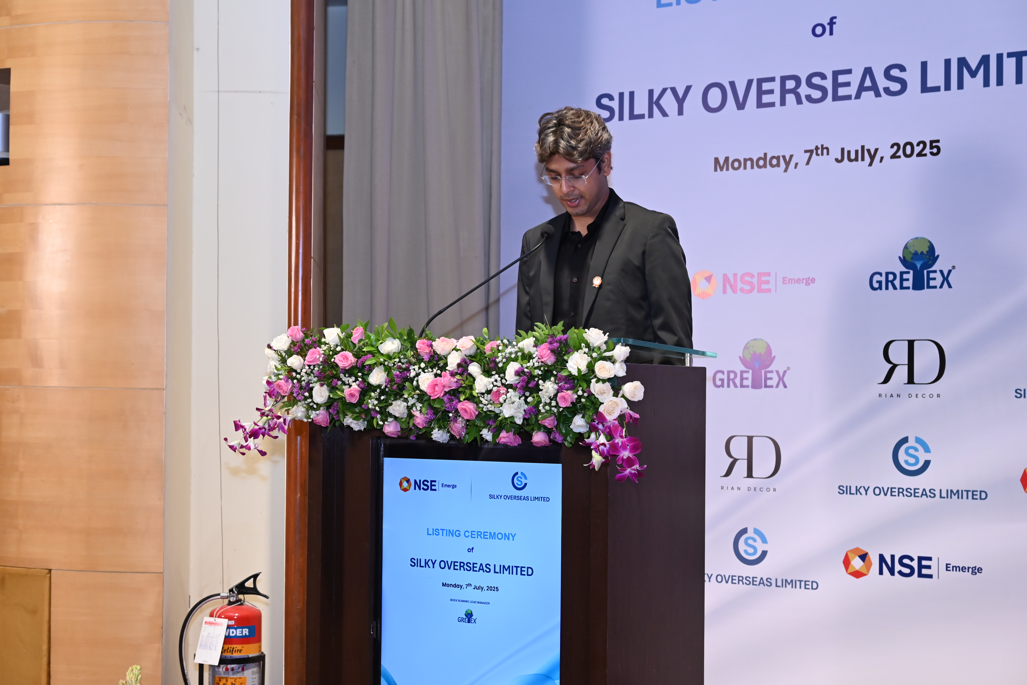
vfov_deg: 23.8
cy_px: 342
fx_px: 1627
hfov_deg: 35.0
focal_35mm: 57
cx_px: 514
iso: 1600
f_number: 5.6
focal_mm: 57
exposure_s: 1/125
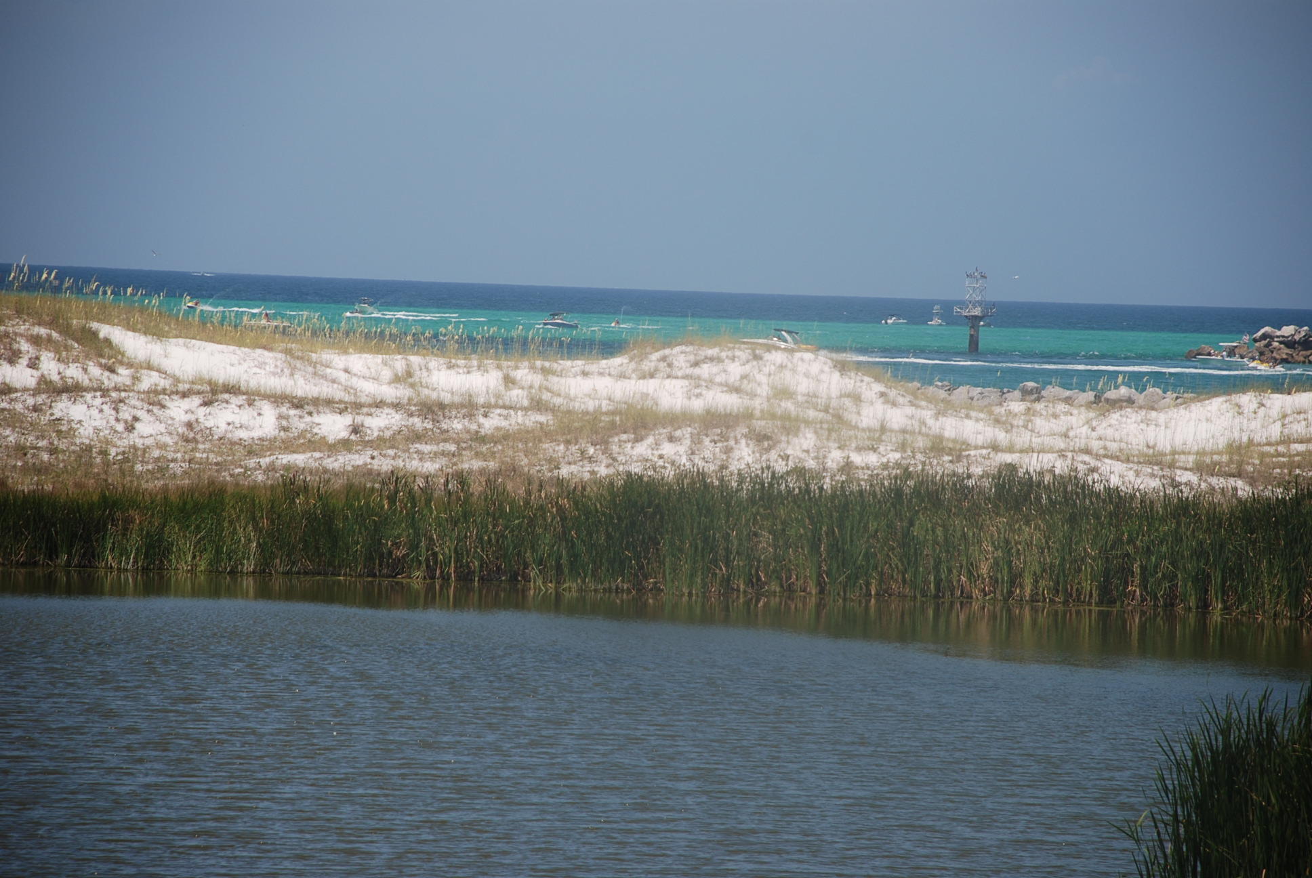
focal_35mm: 202
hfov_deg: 10.1
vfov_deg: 6.8
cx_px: 656
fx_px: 7389
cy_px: 439
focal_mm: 135
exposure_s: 1/500
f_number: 5.6
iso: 100
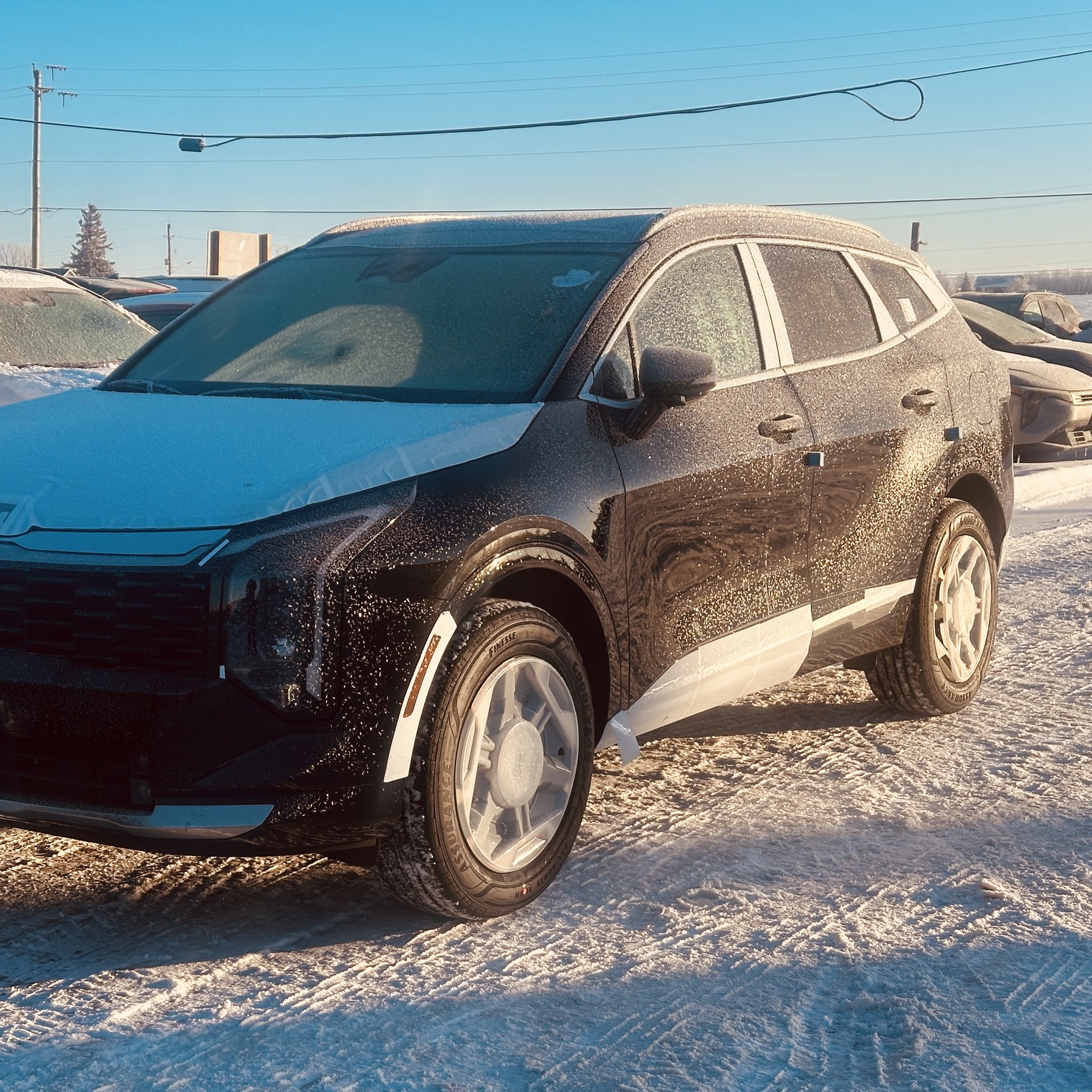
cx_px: 403
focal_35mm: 57
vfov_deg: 30.0
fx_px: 2034
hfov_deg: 29.9
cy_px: 547
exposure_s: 1/1953
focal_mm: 6.86
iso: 64
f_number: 1.78
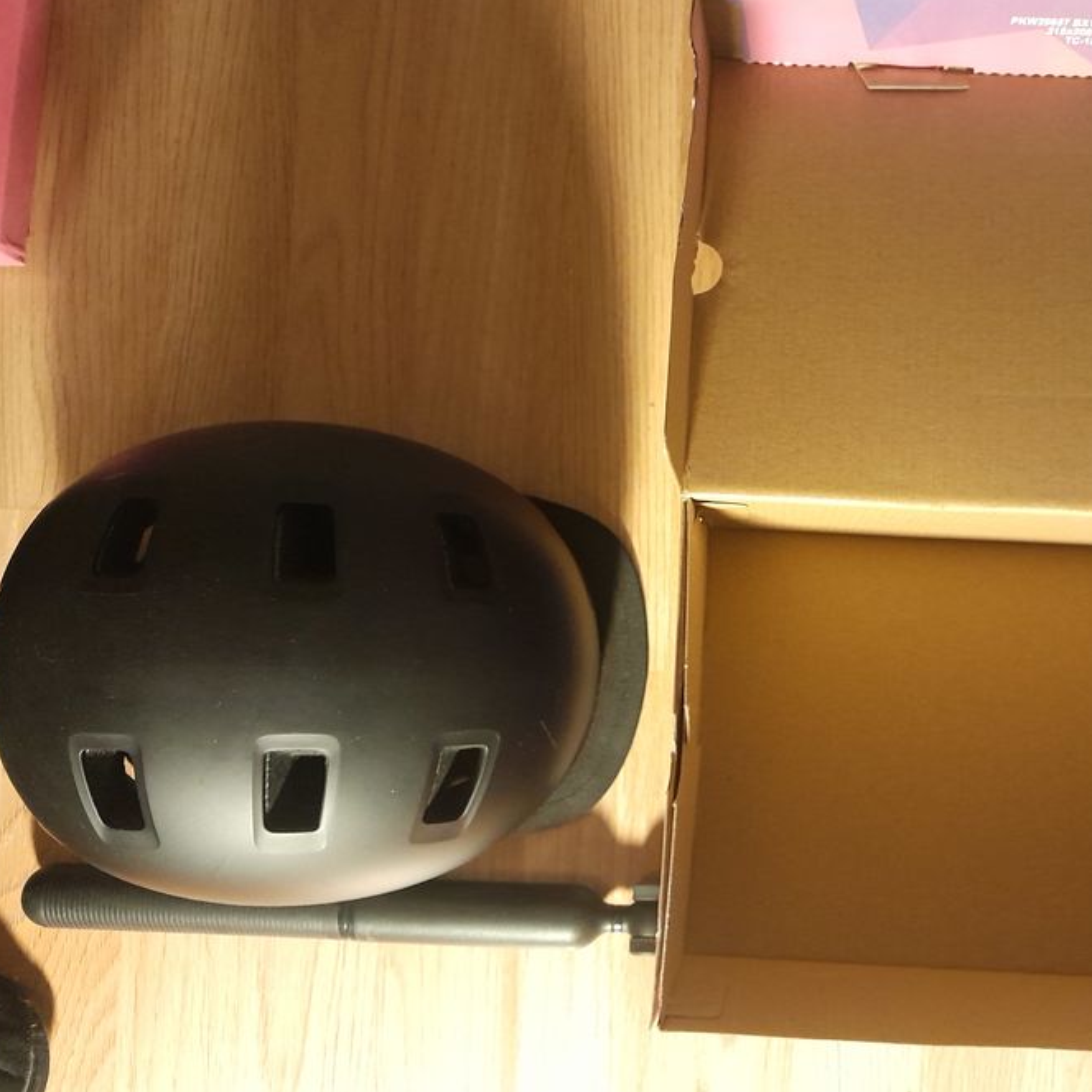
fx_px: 1285
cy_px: 550
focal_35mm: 36
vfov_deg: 46.0
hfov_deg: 44.9
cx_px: 779
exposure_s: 1/25
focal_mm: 4
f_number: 1.8
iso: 800
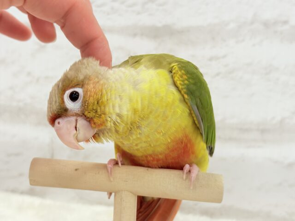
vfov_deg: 28.0
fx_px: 443
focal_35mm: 52
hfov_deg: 36.8
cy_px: 110
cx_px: 148
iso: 80
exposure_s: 1/100
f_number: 1.6
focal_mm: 5.96
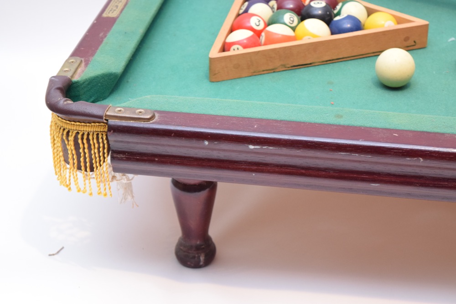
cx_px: 228
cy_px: 152
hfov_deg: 24.6
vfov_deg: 16.6
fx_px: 1045
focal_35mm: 82
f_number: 5.6
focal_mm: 55
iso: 1800
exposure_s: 1/60
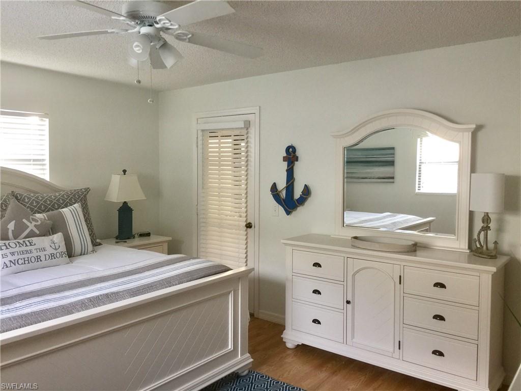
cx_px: 260
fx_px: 436
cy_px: 196
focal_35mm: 29
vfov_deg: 48.2
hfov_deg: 61.7
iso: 50
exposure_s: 1/15
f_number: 2.2
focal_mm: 4.15
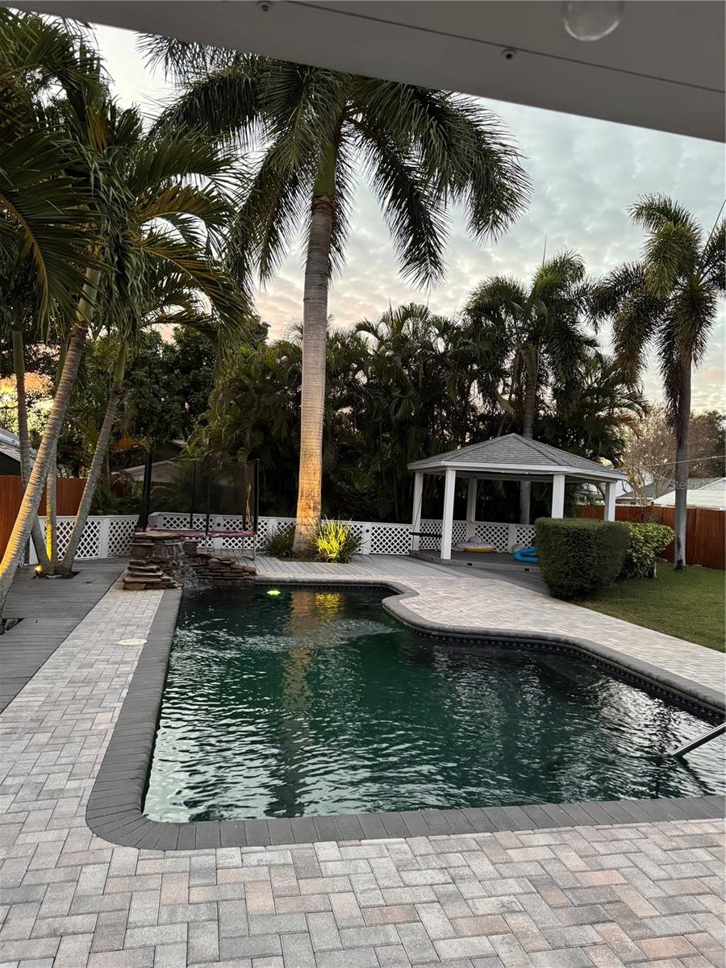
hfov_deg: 56.8
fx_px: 671
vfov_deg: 71.6
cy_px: 484
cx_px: 363
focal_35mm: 24
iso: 640
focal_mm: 6.76
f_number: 1.78
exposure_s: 1/60
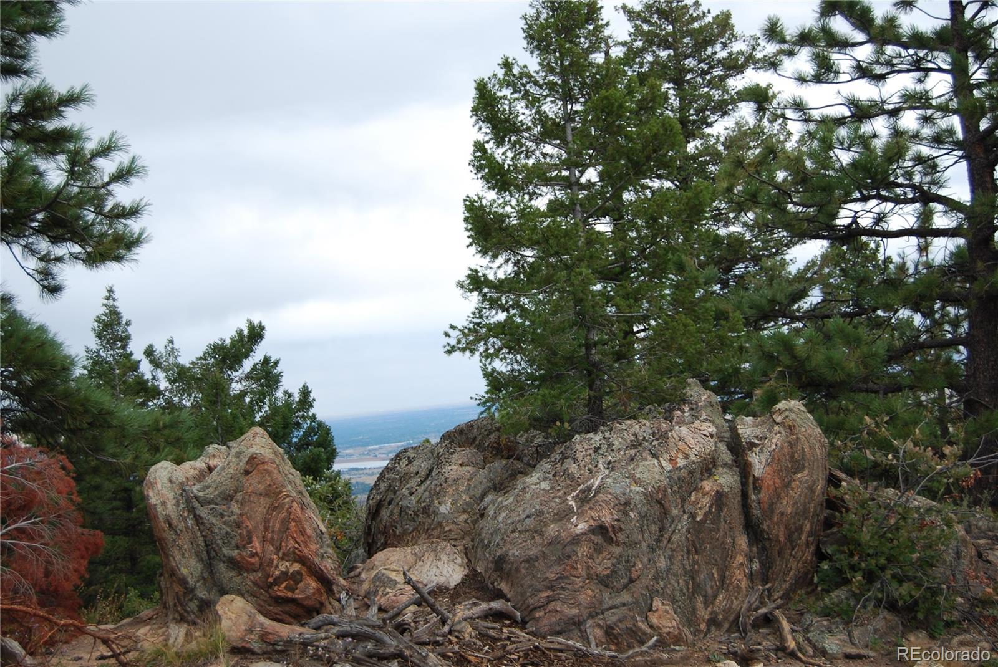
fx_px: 1249
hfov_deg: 43.6
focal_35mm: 45
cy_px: 334
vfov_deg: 29.9
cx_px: 499
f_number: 5.6
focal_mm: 30
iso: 200
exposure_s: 1/60
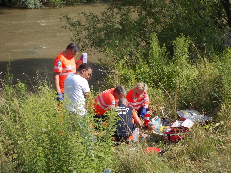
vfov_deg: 17.2
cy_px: 86
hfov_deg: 22.8
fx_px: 574
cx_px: 116
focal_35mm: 86
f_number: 6.3
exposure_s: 1/200
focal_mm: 15.4
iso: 80
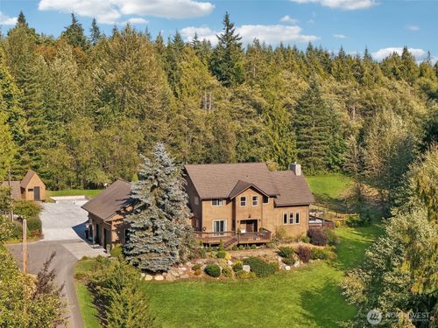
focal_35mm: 70
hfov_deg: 27.8
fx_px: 886
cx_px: 219
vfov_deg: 21.0
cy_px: 164
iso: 100
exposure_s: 1/1000
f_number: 2.8
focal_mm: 19.35
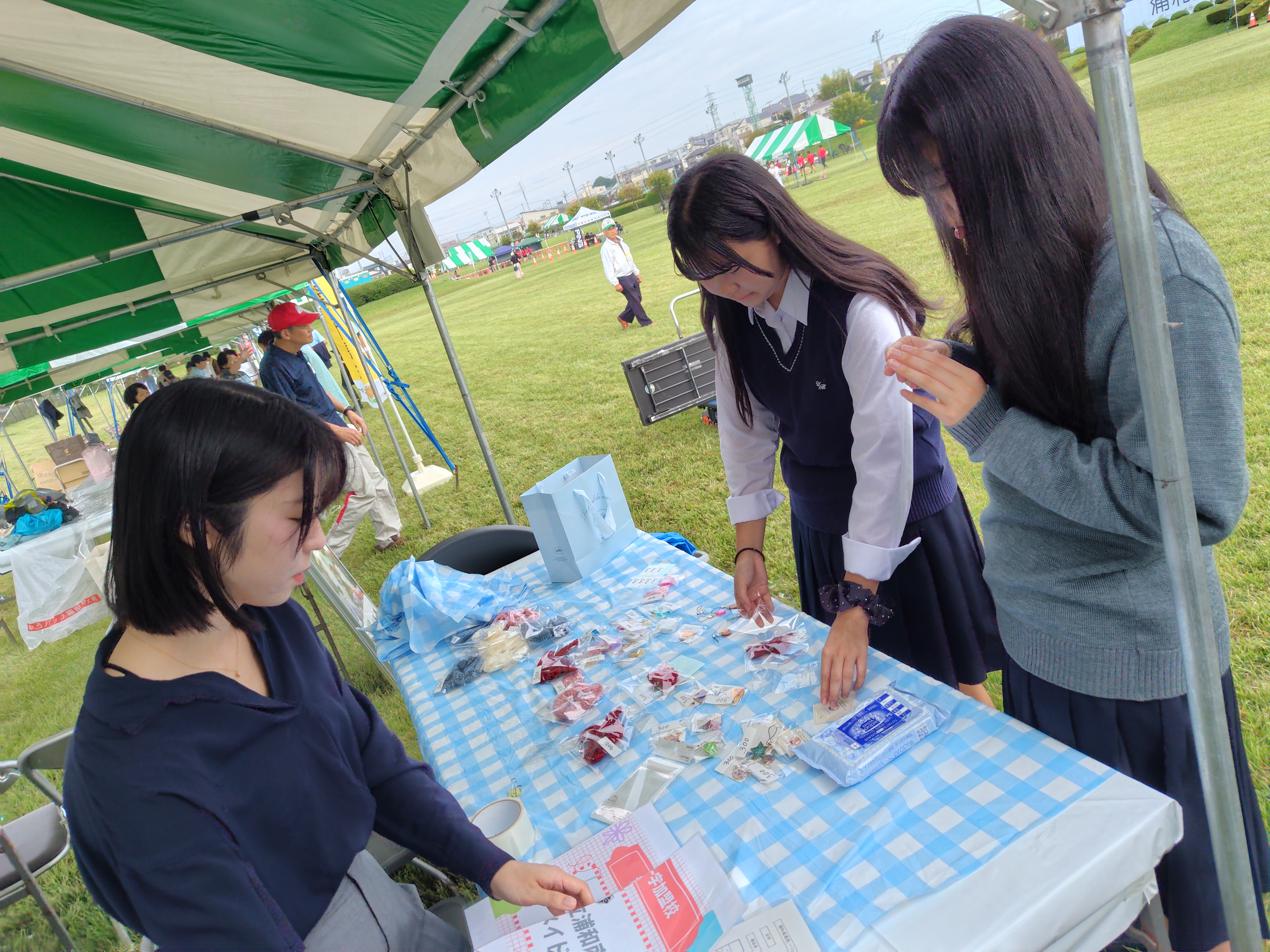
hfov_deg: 73.9
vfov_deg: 58.9
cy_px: 476
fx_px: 844
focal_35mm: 23
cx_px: 635
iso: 50
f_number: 1.9
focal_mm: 5.6
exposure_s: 1/424
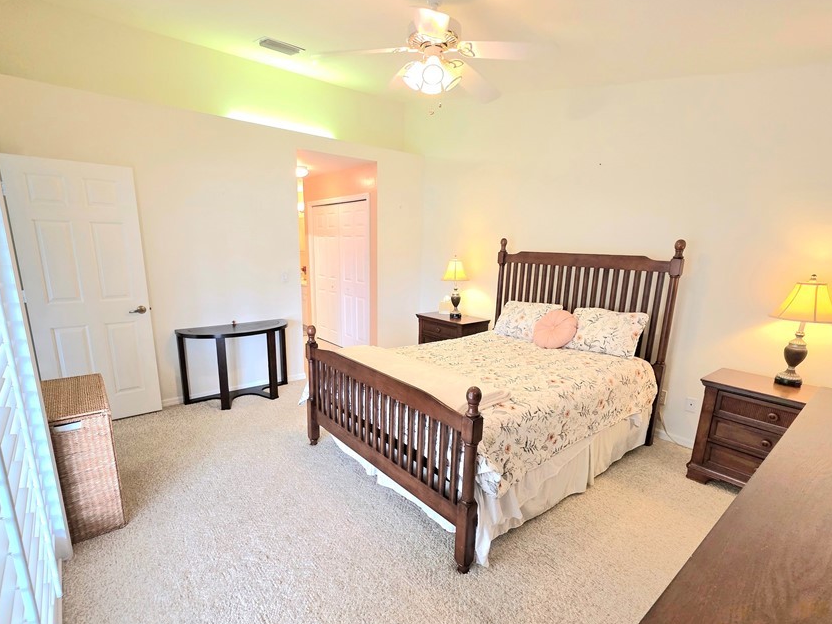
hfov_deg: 94.5
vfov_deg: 78.0
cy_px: 329
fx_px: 385
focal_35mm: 16
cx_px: 409
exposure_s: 1/120
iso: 200
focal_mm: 2.2
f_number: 1.9
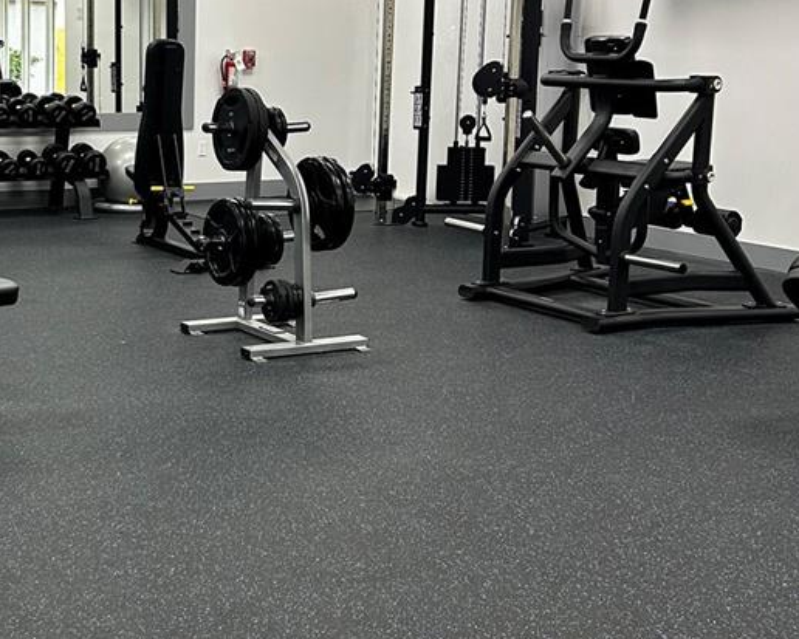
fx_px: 1395
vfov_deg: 25.7
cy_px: 248
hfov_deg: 31.2
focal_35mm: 59
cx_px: 175
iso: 100
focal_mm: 5.7
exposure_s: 1/120
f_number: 1.5
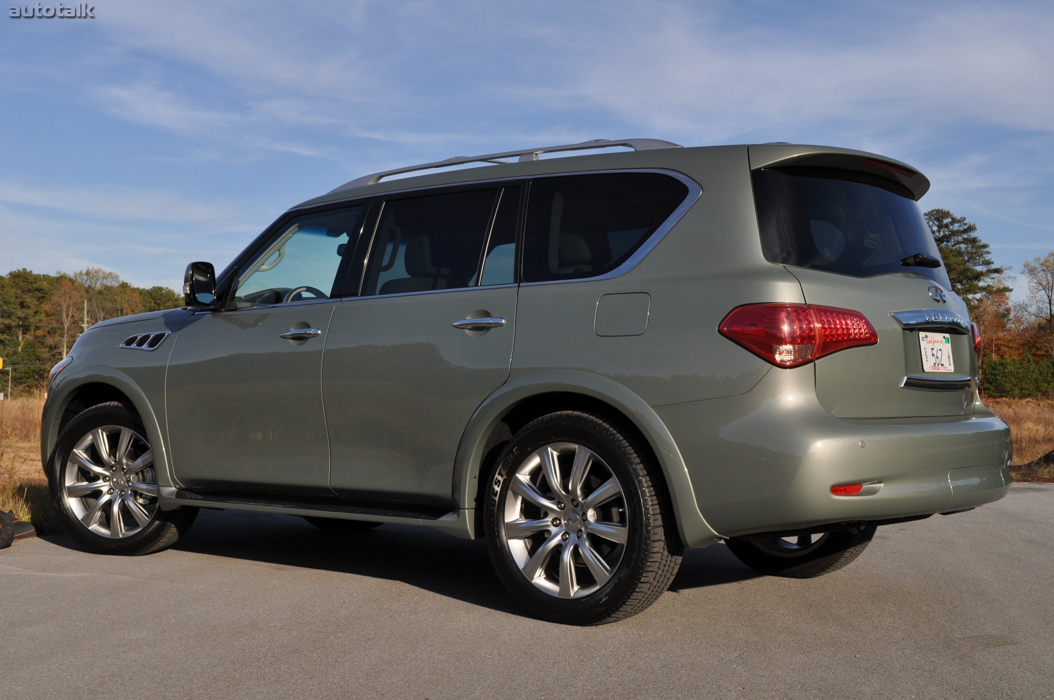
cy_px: 350
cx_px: 527
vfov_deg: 29.8
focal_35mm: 45
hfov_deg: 43.6
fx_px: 1316
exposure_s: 1/320
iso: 200
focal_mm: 30
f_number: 9
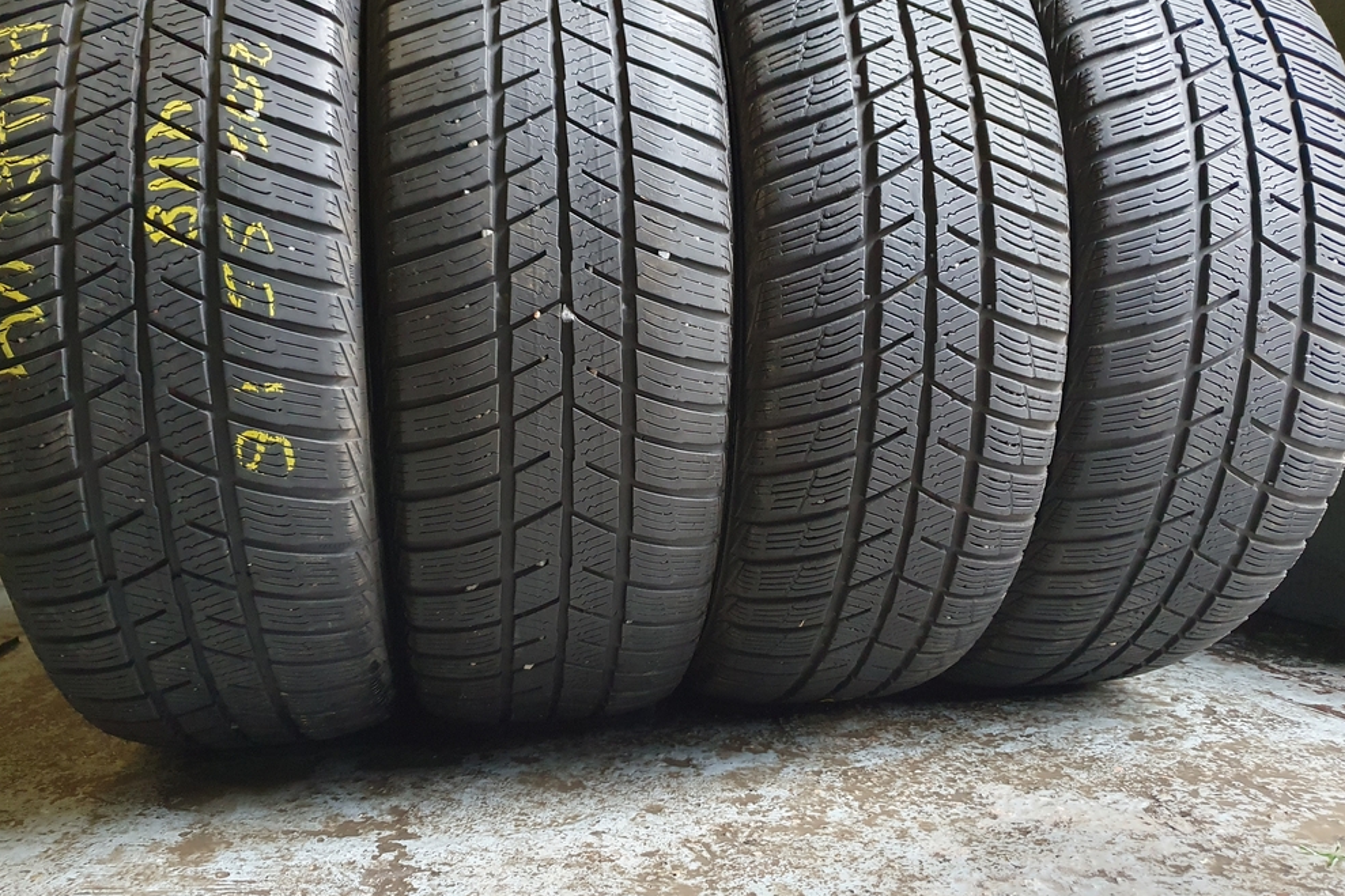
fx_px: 1046
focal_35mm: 28
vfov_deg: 46.4
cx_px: 660
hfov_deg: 65.5
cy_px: 435
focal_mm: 4.32
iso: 400
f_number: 1.5
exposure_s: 1/50
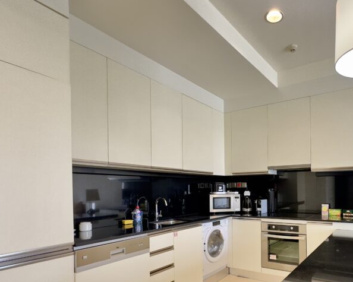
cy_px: 192
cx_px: 250
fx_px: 240
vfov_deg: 59.2
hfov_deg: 69.3
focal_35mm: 23
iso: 250
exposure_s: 1/50
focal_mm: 2.22
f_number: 2.2
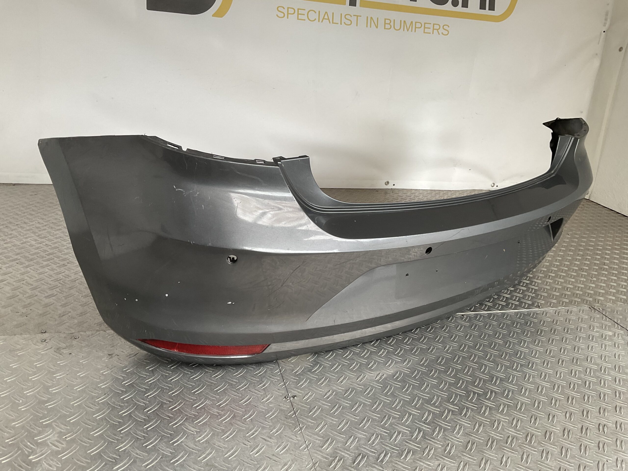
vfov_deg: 48.2
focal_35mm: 29
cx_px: 314
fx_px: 526
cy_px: 236
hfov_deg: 61.7
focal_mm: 3
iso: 40
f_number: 1.8
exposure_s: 1/100
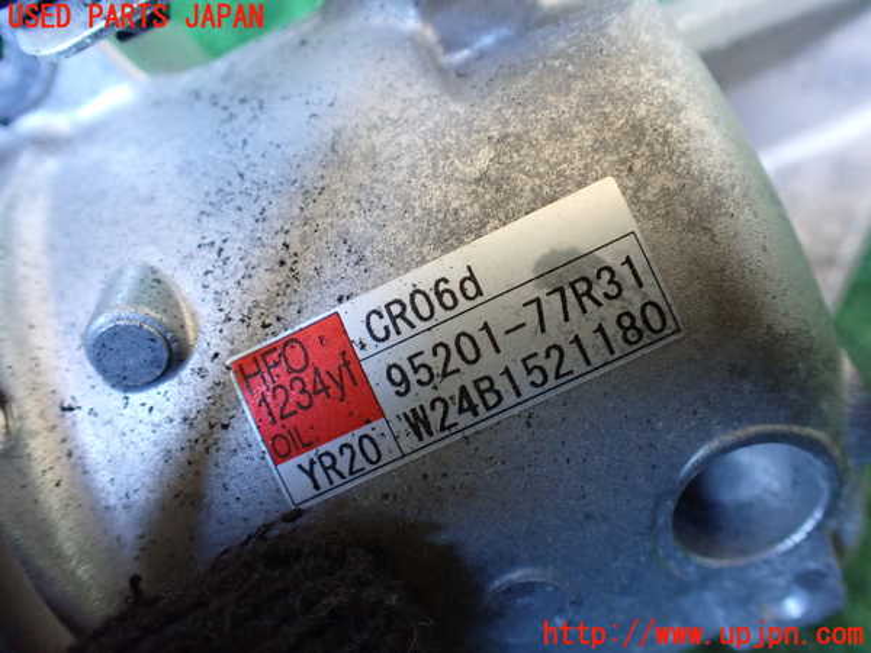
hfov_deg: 60.0
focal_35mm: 30
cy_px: 326
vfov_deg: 46.8
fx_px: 755
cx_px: 436
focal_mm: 5.4
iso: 800
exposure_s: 1/60
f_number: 2.3
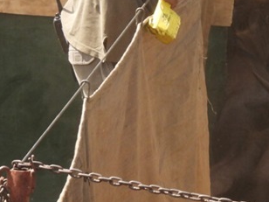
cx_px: 407
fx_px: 2316
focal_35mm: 298
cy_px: -68
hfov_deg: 6.6
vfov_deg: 5.0
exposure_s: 1/200
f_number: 6.3
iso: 110
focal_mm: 15.2
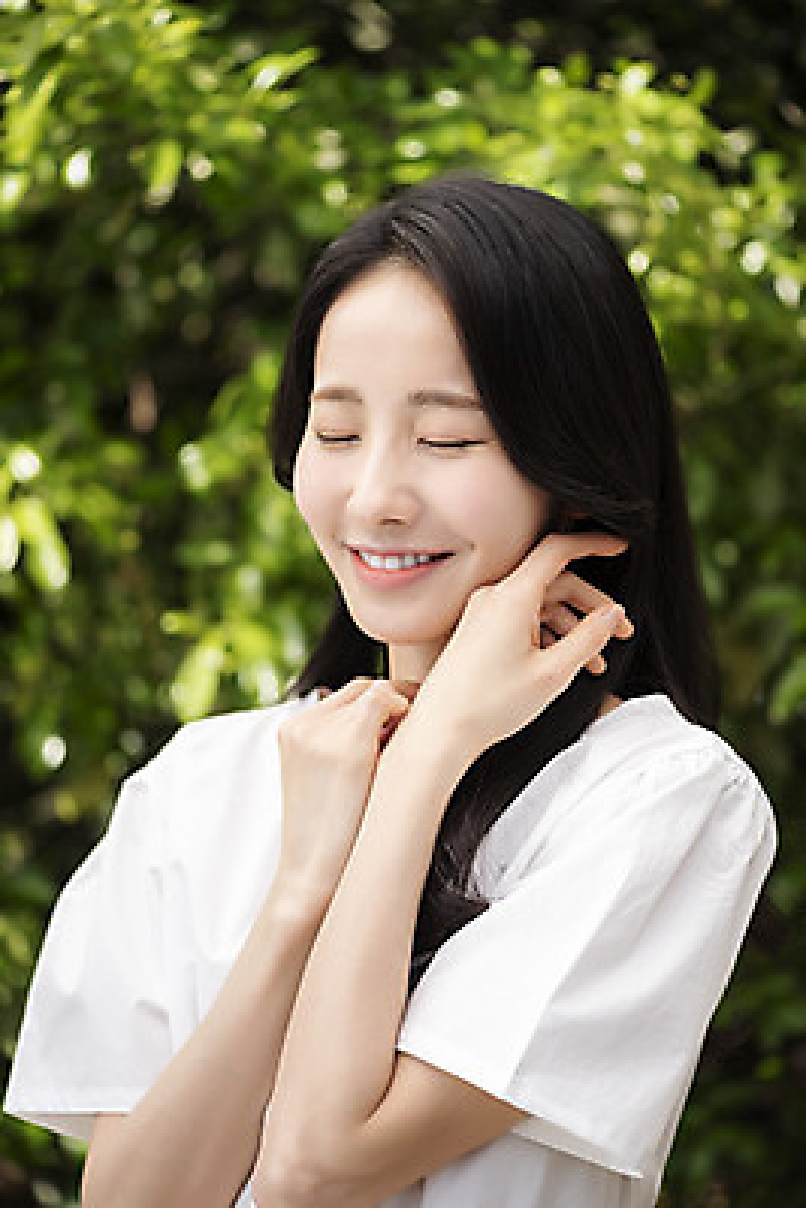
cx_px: 403
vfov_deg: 19.4
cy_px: 604
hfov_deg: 13.1
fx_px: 3523
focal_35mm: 105
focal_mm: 105
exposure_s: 1/400
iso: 100
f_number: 4
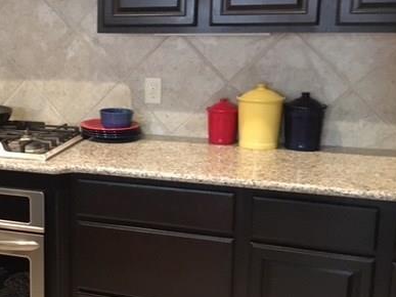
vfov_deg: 30.2
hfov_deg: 38.2
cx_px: 81
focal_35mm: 48
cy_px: 130
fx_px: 549
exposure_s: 1/15
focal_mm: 4.15
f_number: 2.2
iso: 320
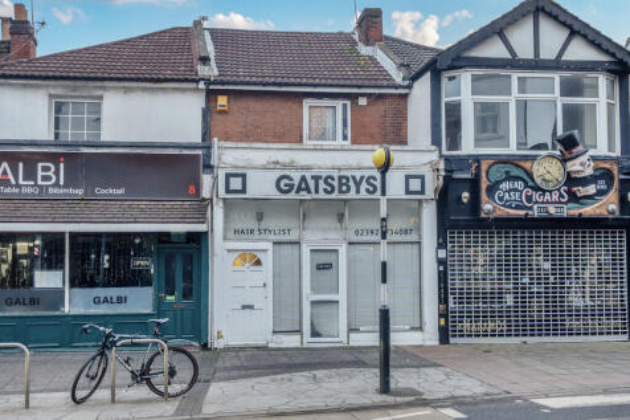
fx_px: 577
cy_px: 210
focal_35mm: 33
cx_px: 315
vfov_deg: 39.9
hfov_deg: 57.2
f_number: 8
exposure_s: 1/50
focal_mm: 22
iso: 400
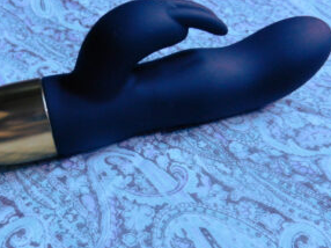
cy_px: 124
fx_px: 334
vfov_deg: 40.6
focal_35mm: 35
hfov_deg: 52.6
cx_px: 153
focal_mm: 4.5
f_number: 3.5
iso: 800
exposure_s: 1/15
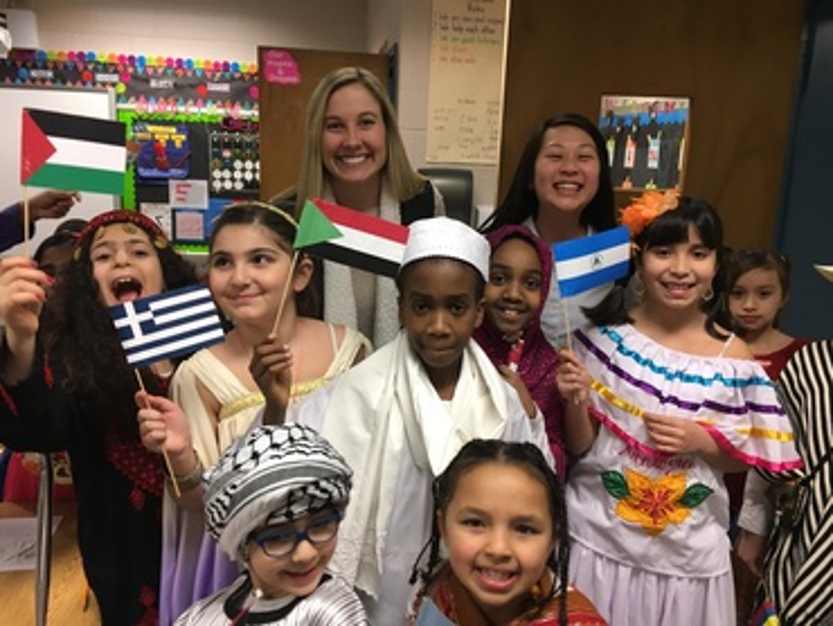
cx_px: 416
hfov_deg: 61.6
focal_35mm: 29
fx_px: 698
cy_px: 313
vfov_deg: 48.3
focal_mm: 4.15
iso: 64
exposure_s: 1/30
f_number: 2.2
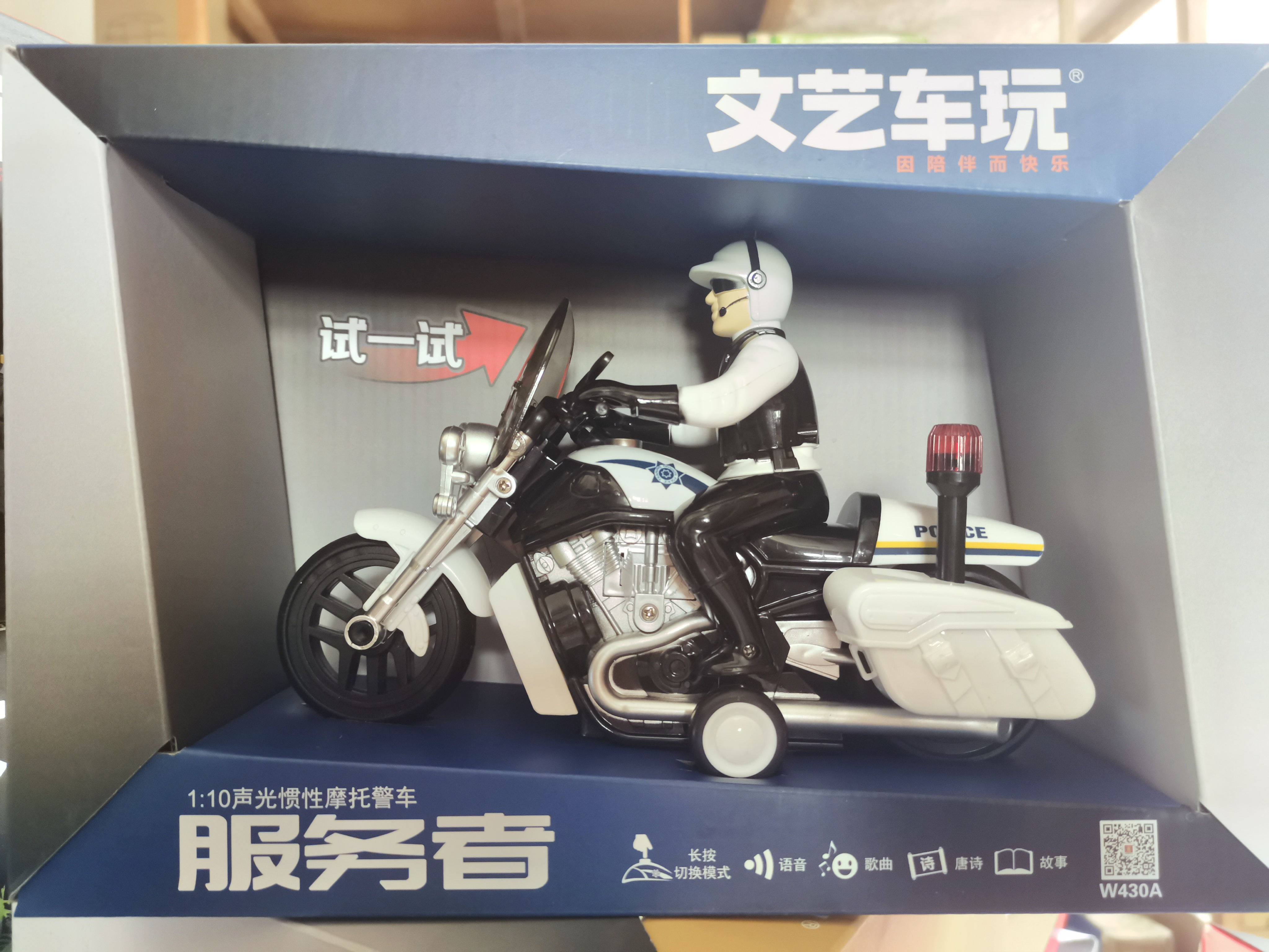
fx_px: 990
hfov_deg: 65.3
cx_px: 634
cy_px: 476
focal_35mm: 27
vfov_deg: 51.4
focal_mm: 5.58
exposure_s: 1/33.3
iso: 500
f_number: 1.9
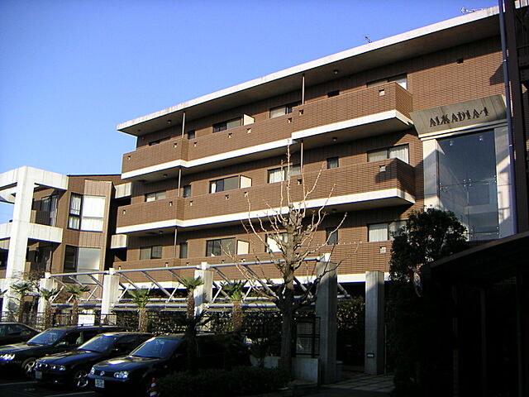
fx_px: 565
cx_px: 264
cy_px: 198
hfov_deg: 50.1
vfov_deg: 38.7
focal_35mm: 37
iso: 64
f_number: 2.8
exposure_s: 1/750
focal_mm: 4.8
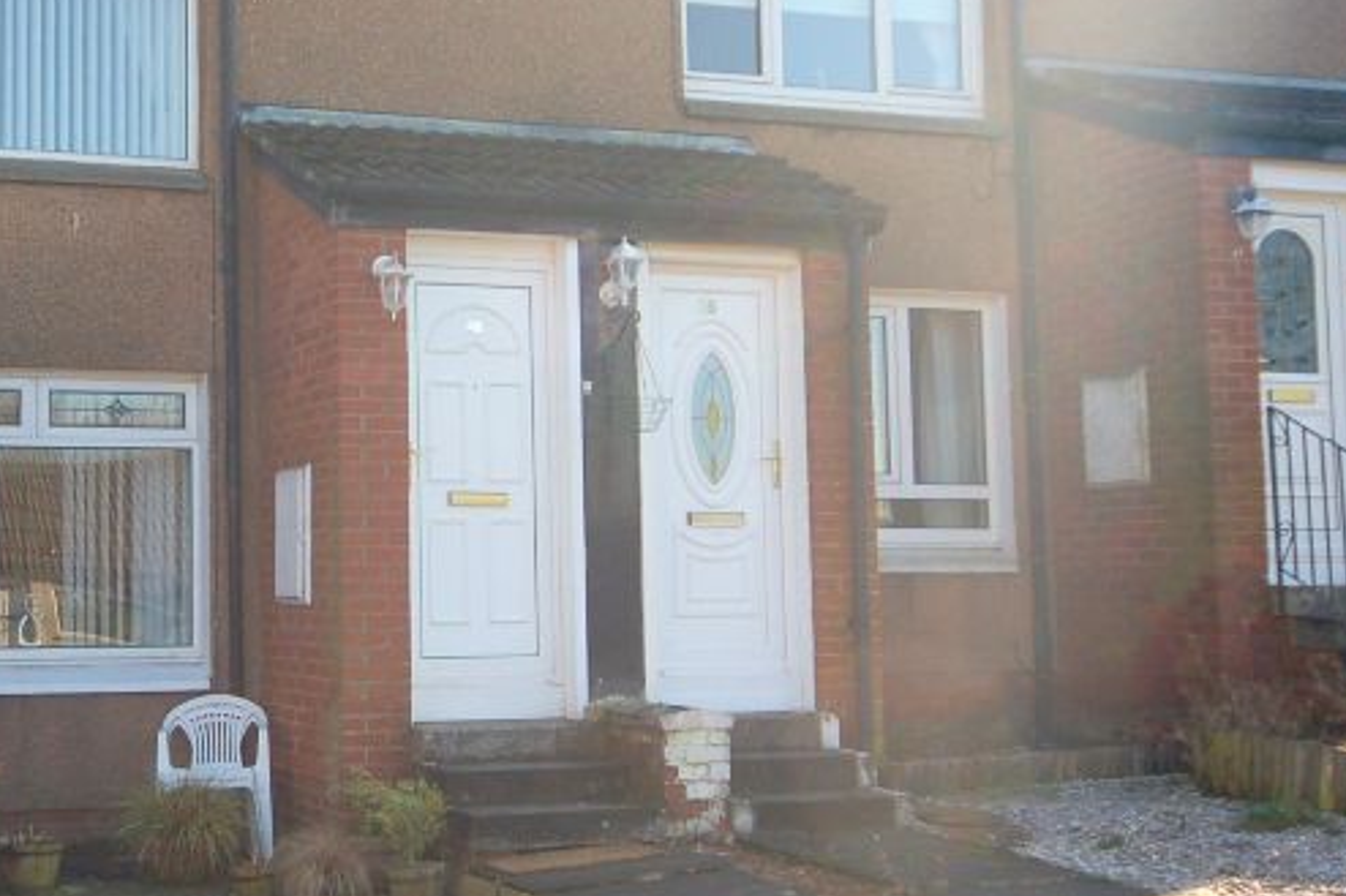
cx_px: 229
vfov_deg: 26.5
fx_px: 1906
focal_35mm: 51
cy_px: 414
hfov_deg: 37.2
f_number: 8
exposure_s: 1/250
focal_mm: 14
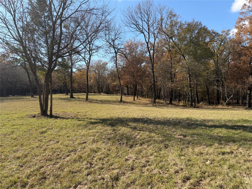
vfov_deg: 56.8
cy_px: 94
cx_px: 126
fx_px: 175
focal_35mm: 24
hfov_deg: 71.6
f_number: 1.78
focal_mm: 6.76
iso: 125
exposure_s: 1/4167
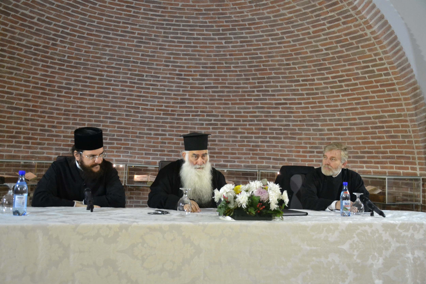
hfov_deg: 53.1
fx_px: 426
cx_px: 213
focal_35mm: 36
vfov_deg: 36.9
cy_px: 142
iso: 3200
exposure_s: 1/60
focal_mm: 24
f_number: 3.8
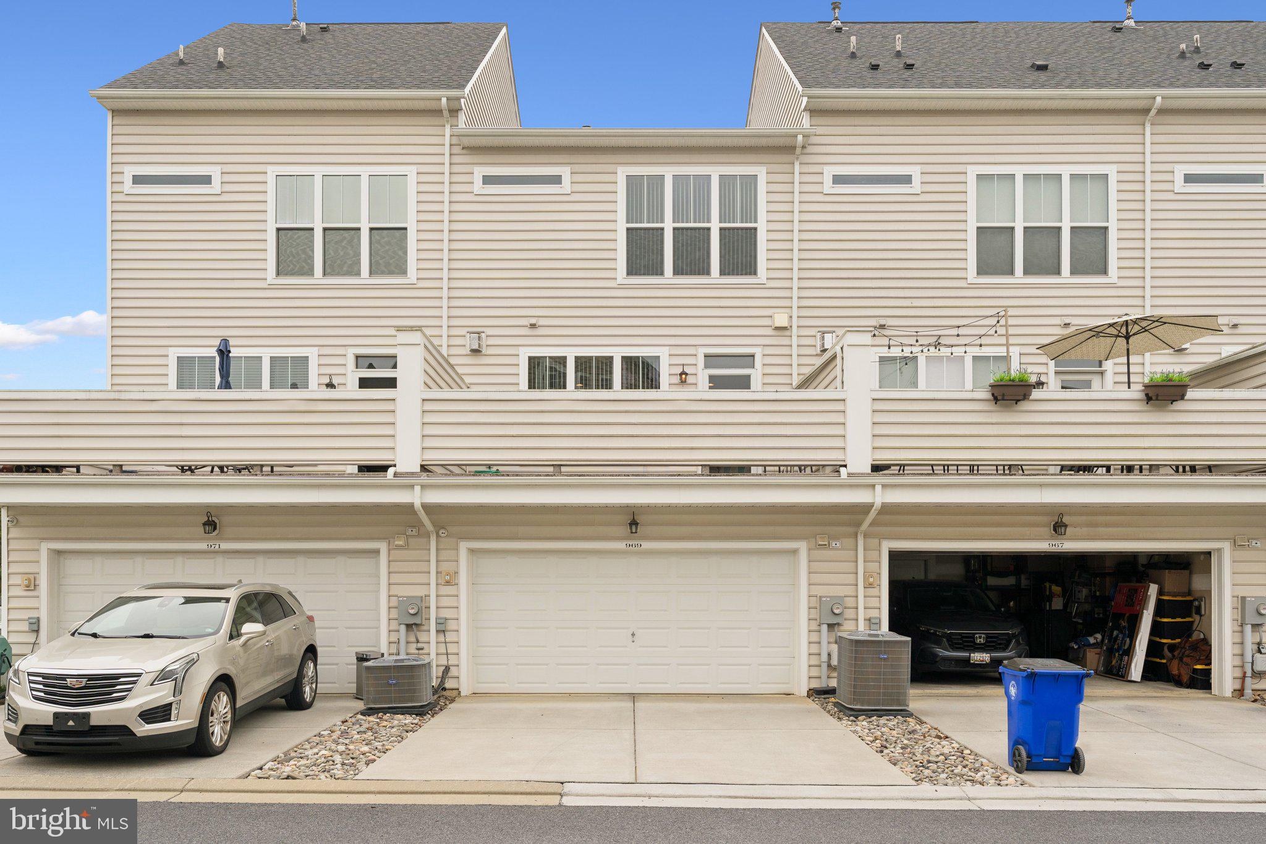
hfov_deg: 71.5
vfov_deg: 51.3
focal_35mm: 25
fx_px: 879
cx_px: 633
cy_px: 422
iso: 400
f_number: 8
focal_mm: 25
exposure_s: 1/640
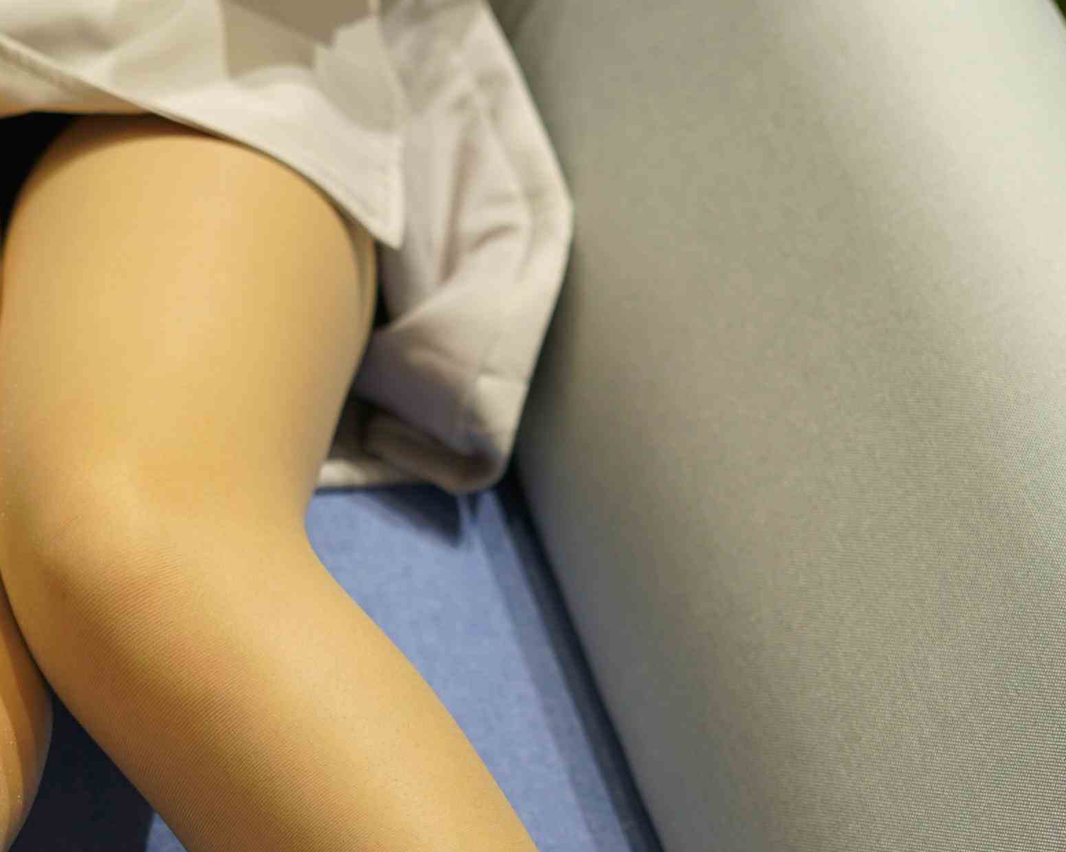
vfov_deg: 11.7
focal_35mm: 128
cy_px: 1090
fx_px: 4038
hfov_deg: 15.0
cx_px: 407
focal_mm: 50
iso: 250
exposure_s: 1/60
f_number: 2.8
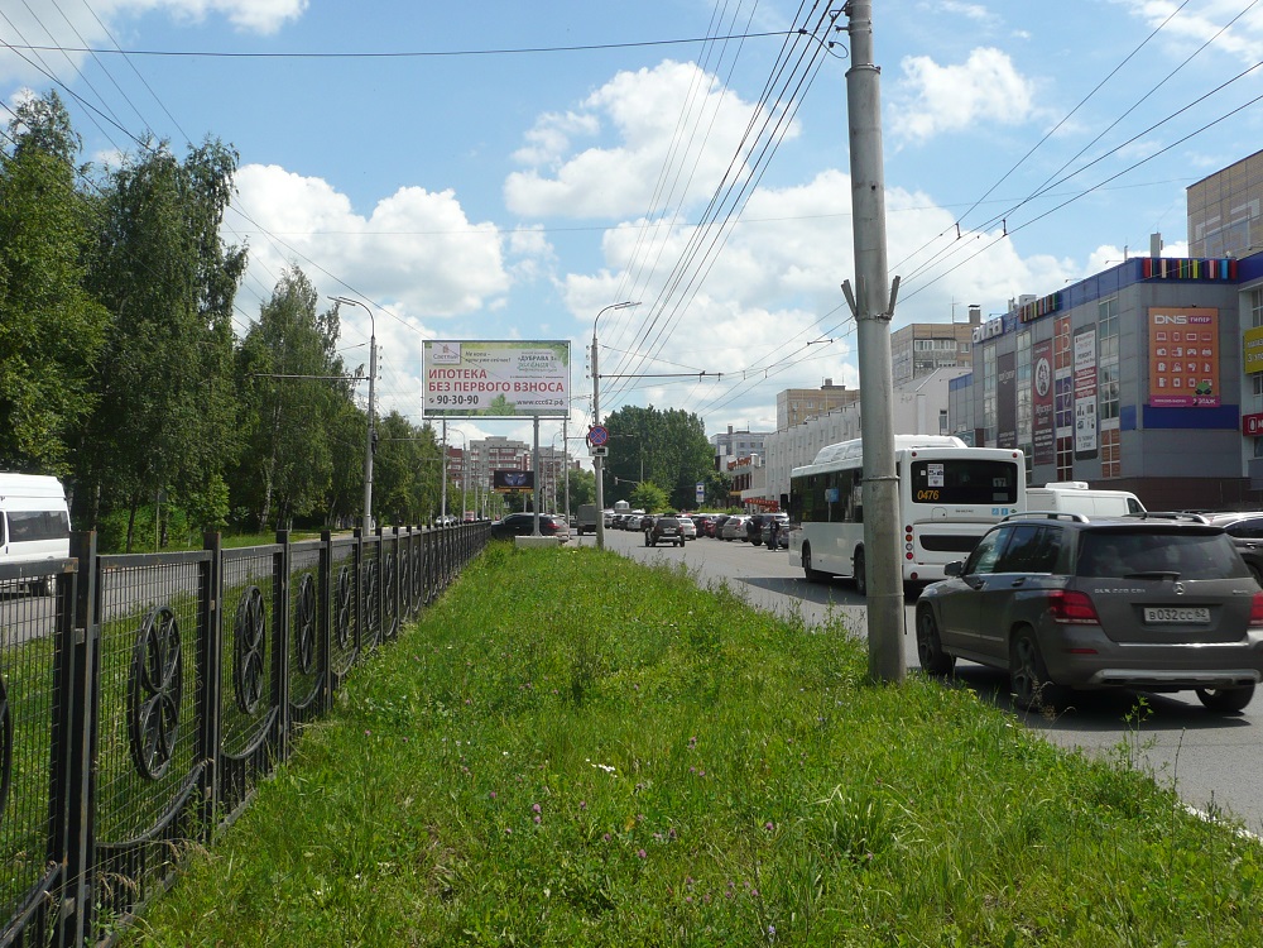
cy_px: 474
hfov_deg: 51.4
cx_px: 632
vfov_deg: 39.7
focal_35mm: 36
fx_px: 1313
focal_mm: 5.8
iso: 100
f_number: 9
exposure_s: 1/250
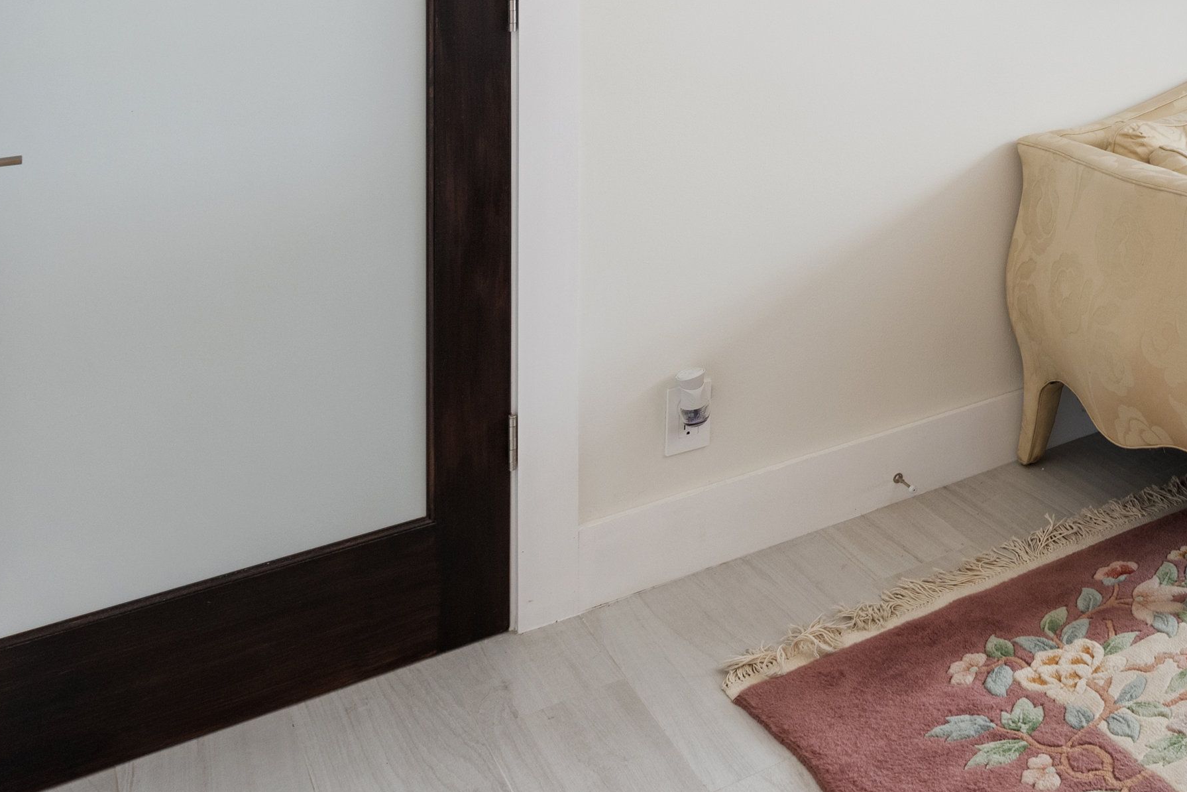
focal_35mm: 43
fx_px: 1418
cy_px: -154
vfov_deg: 27.5
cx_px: 1463
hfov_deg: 34.9
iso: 250
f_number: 7.1
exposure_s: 1/13
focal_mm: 14
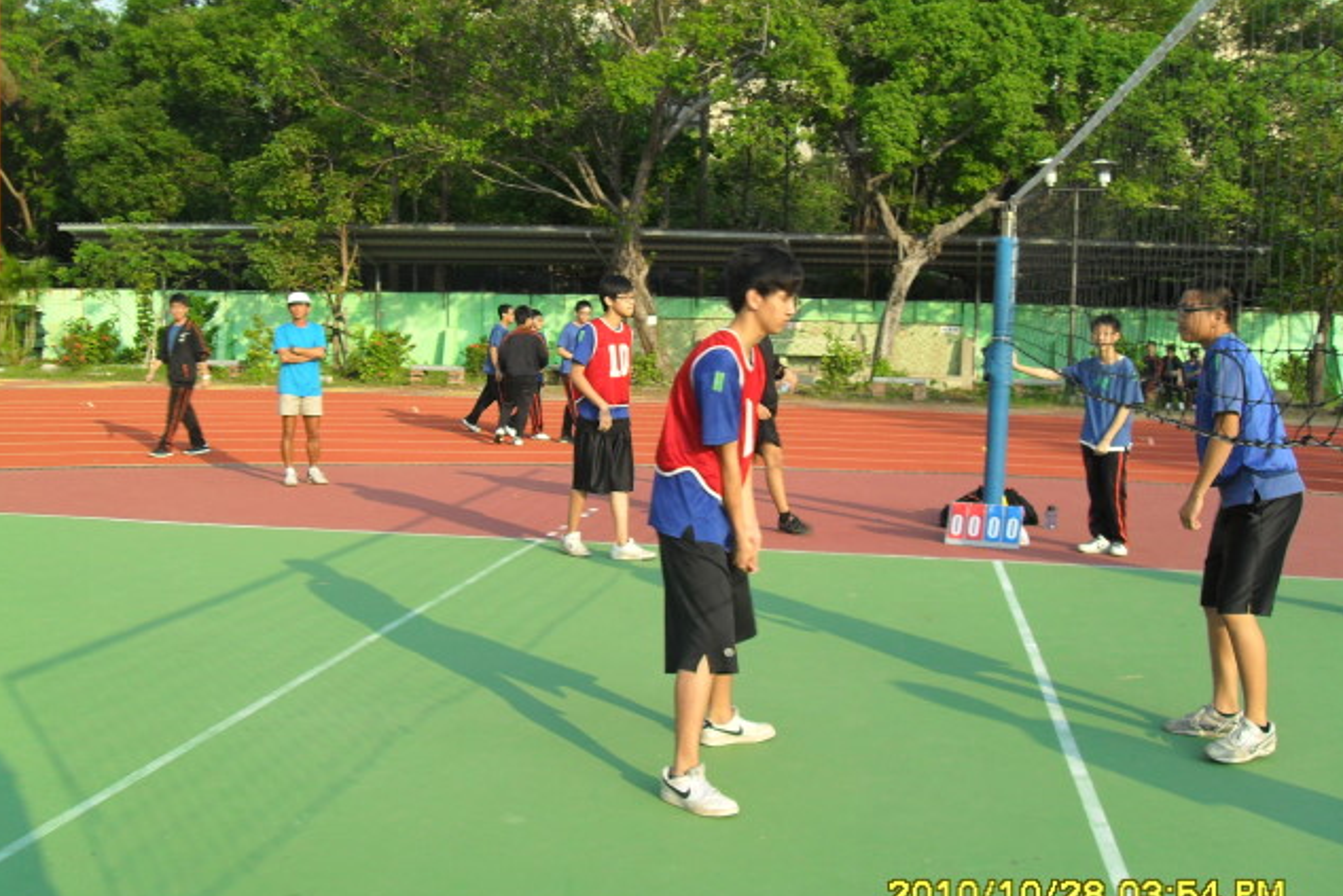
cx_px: 669
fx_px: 1567
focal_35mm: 42
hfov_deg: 46.4
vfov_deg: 31.9
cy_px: 483
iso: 100
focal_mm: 7
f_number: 10
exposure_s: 1/60
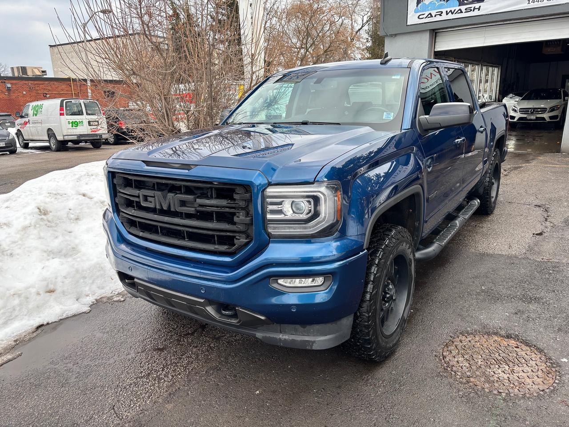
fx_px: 427
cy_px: 214
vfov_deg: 53.1
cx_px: 284
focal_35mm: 26
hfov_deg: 67.3
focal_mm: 5.96
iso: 50
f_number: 1.6
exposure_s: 1/654
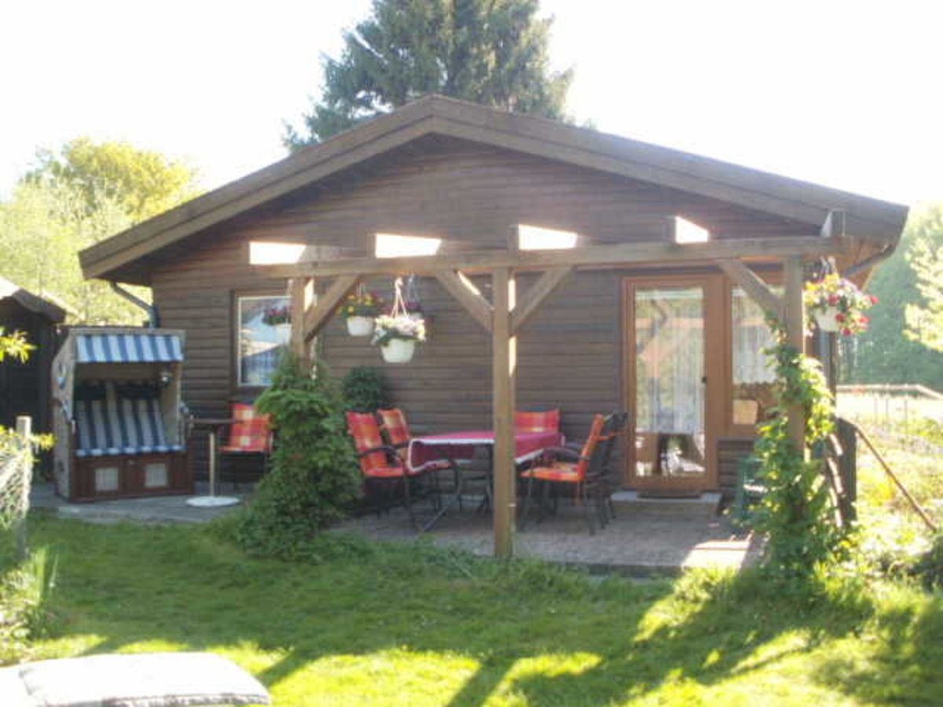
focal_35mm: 36
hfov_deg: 51.4
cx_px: 472
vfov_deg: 39.7
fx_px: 981
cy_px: 354
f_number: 3.5
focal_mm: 6.3
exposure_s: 1/100
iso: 100
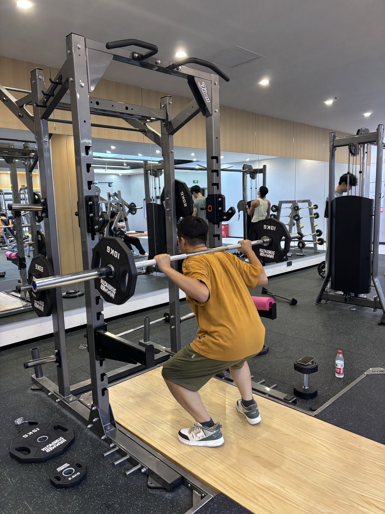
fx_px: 386
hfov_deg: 53.1
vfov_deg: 67.3
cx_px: 192
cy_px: 257
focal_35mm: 26
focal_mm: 5.96
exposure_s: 1/50
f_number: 1.6
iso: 200
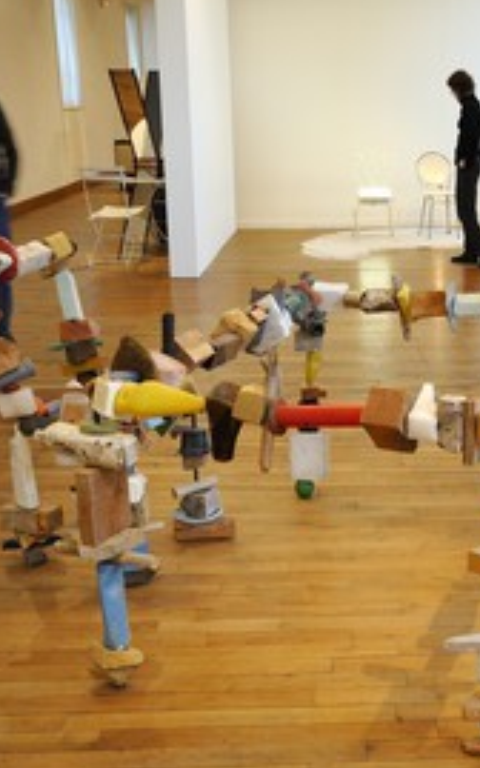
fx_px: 1068
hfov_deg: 24.9
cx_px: 389
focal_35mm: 51
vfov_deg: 39.6
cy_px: 385
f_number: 11
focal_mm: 32
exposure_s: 1/4
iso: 200
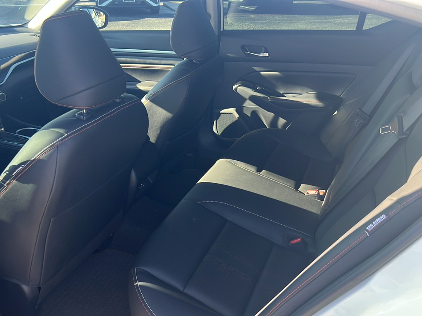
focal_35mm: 27
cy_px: 158
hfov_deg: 65.3
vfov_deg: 51.4
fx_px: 329
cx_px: 211
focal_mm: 5.7
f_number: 1.5
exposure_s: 1/198
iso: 50
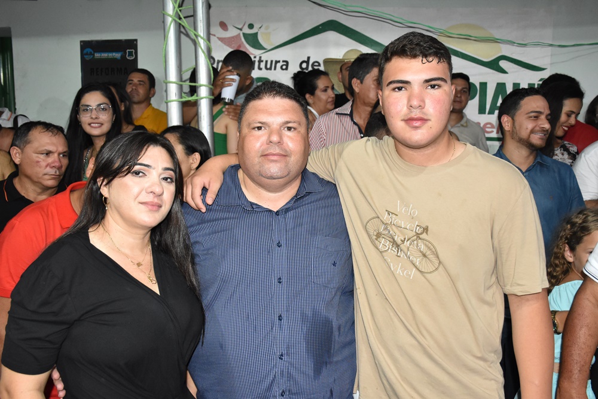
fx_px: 548
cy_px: 200
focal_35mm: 33
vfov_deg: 40.0
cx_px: 299
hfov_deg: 57.2
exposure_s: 1/100
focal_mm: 22
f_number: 4.5
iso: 2500
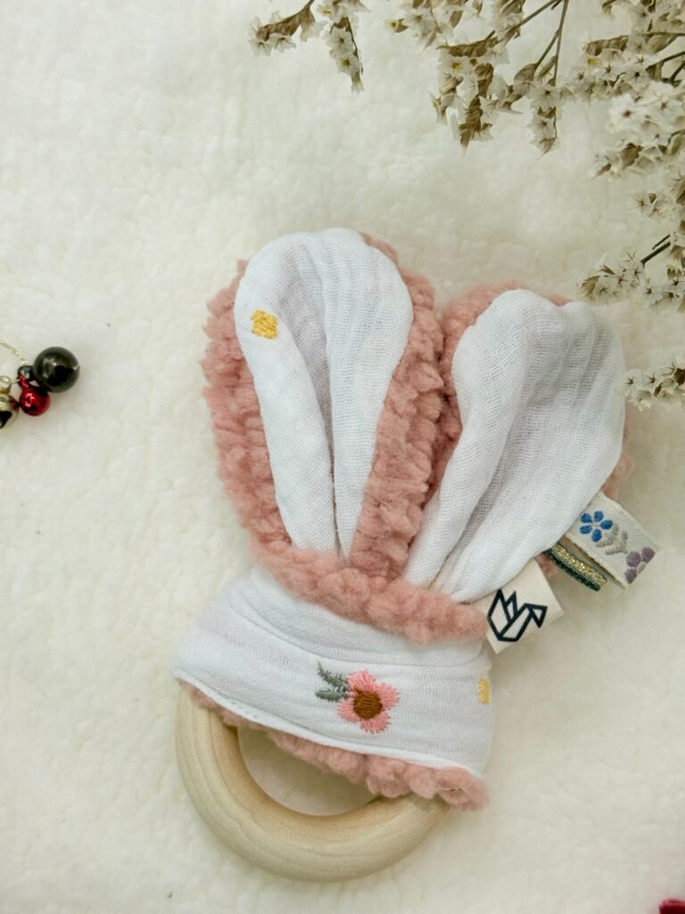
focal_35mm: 48
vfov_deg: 39.7
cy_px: 457
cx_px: 342
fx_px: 1266
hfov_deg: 30.3
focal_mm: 6.76
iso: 125
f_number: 1.78
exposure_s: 1/60
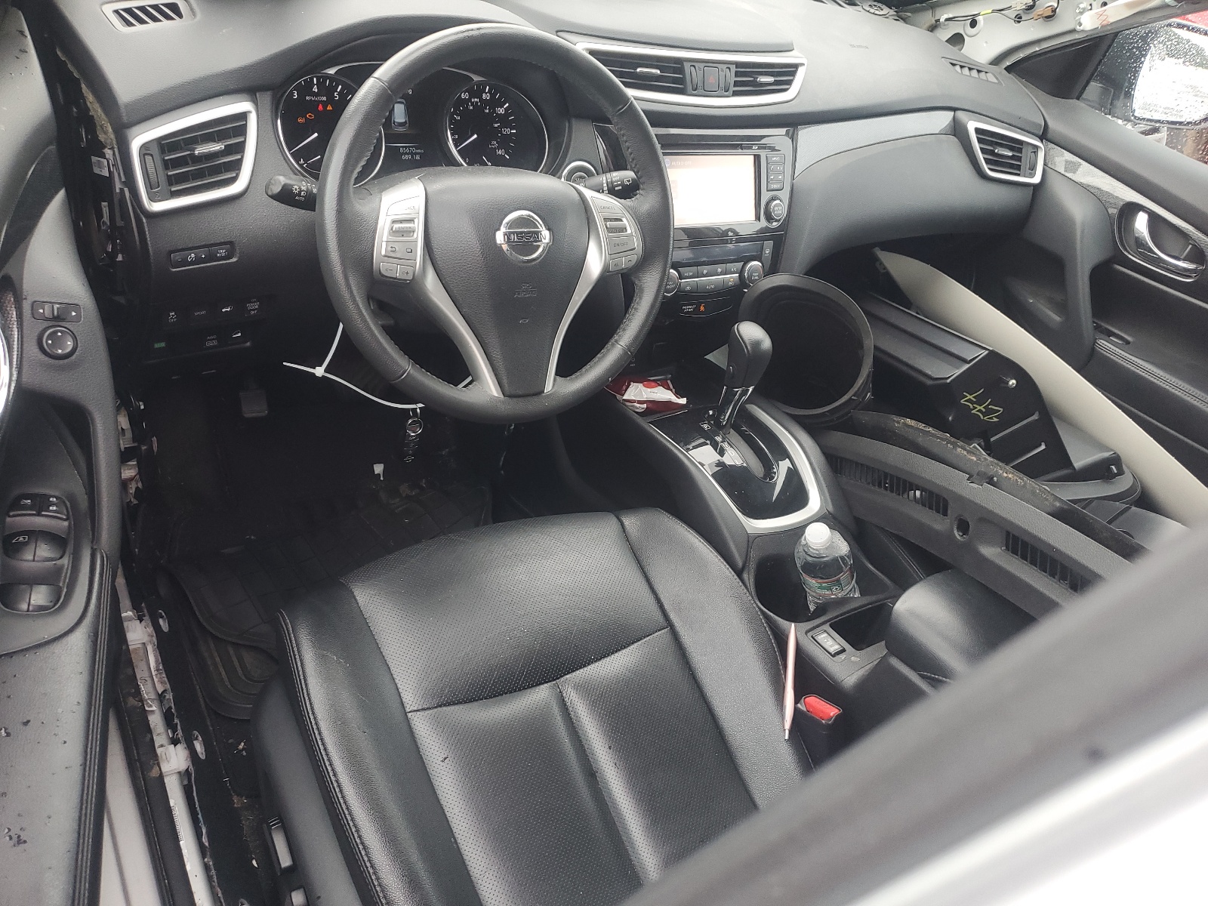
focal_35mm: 26
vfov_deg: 53.1
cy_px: 453
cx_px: 604
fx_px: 907
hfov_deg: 67.3
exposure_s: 1/120
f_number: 1.5
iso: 85
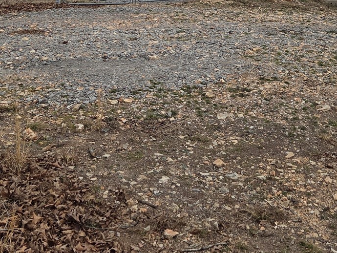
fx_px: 623
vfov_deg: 21.5
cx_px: 188
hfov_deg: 30.2
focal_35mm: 64
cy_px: -40
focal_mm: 5.4
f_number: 1.8
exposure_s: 1/2586
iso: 80
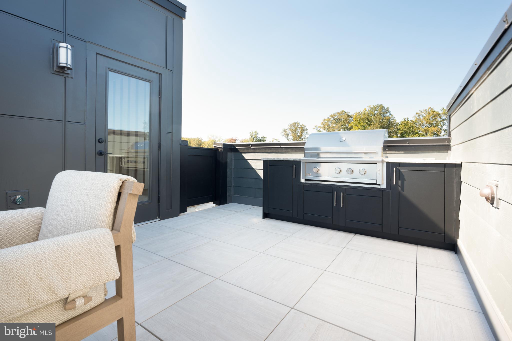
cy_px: 170
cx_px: 256
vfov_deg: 73.7
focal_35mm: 16
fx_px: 228
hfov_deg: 96.7
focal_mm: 16
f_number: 11
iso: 400
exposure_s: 1/50
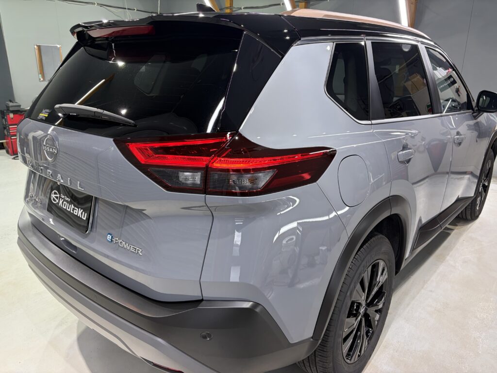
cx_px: 248
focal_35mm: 26
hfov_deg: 67.3
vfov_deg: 53.1
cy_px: 186
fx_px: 373
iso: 64
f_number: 1.6
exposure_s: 1/60
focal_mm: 5.96
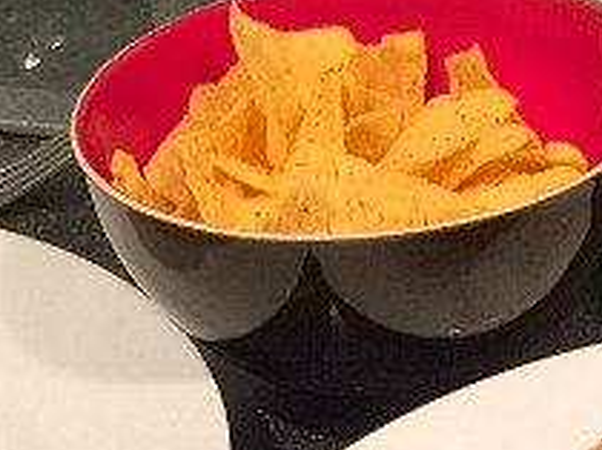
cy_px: 453
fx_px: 1442
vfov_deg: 17.3
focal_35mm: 83
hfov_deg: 21.7
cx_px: 742
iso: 125
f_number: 2.2
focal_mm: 4.15
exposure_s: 1/33
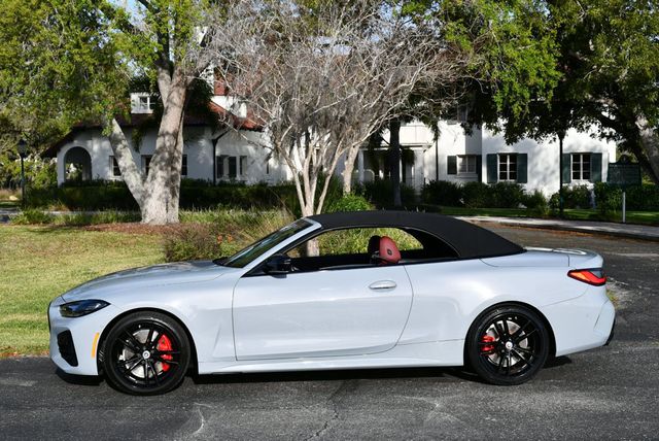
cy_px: 220
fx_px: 1026
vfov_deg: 24.2
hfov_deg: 35.6
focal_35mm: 56
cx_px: 330
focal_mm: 28
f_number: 8
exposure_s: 1/250
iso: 100
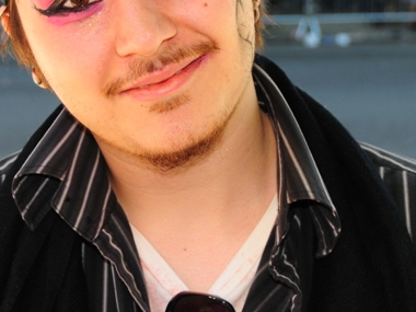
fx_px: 1166
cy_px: 41
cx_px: 173
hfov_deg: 20.2
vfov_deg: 15.1
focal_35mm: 97
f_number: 4.2
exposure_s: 1/160
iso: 200
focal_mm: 32
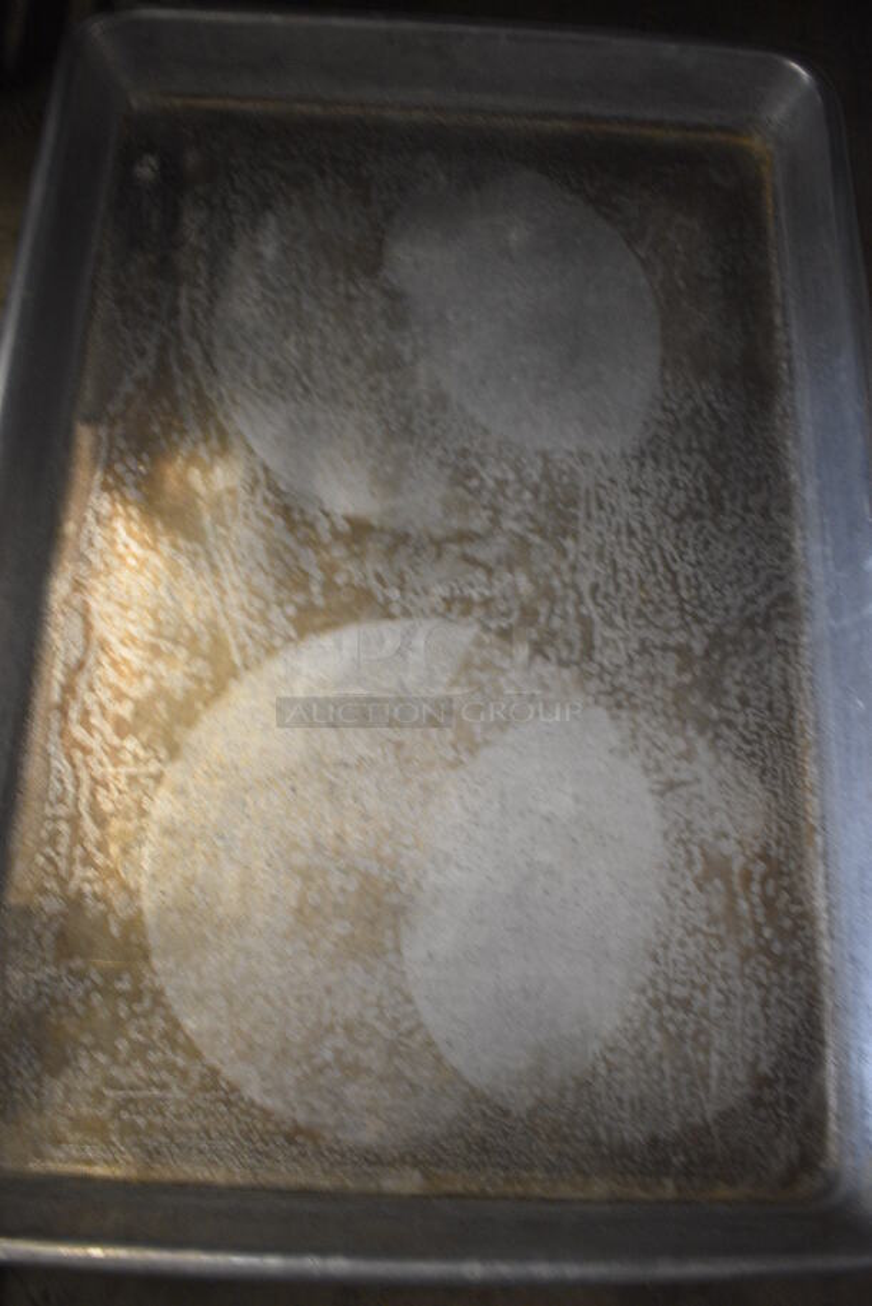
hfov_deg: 43.7
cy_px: 653
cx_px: 436
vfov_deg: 61.9
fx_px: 1088
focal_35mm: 30
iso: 1800
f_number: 3.5
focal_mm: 20
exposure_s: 1/125
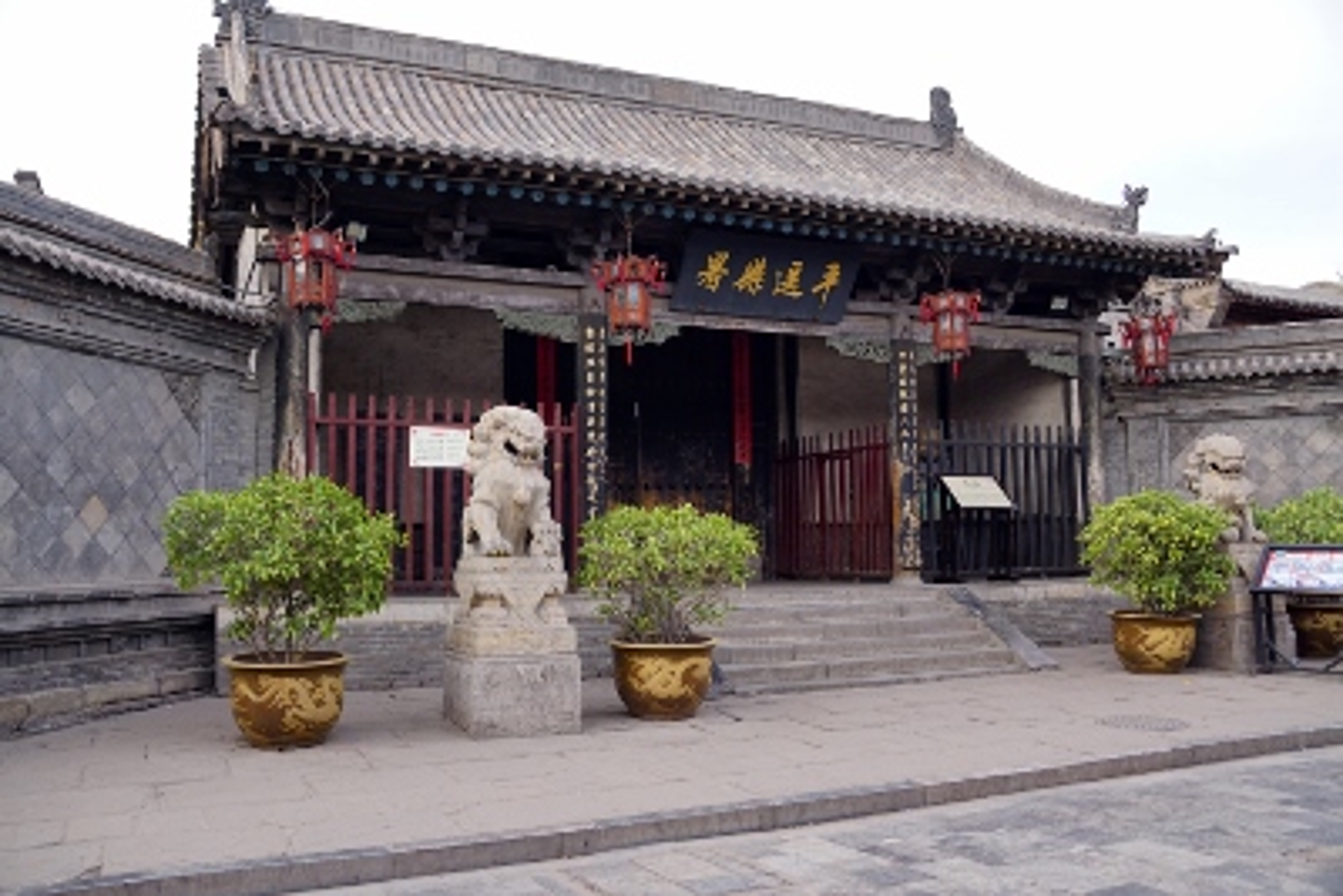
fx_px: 1120
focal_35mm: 30
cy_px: 448
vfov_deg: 43.6
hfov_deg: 61.9
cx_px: 672
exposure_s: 1/80
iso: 100
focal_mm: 20
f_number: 4.5
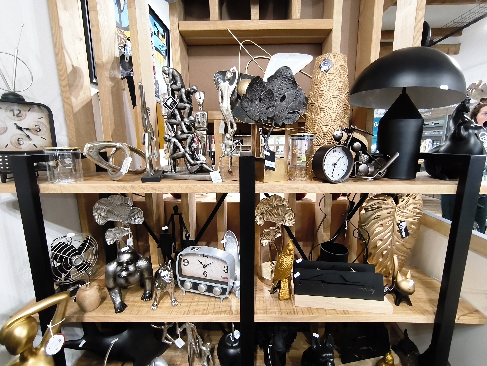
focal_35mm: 15
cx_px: 244
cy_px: 183
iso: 500
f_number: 2.2
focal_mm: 1.65
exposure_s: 1/33.3
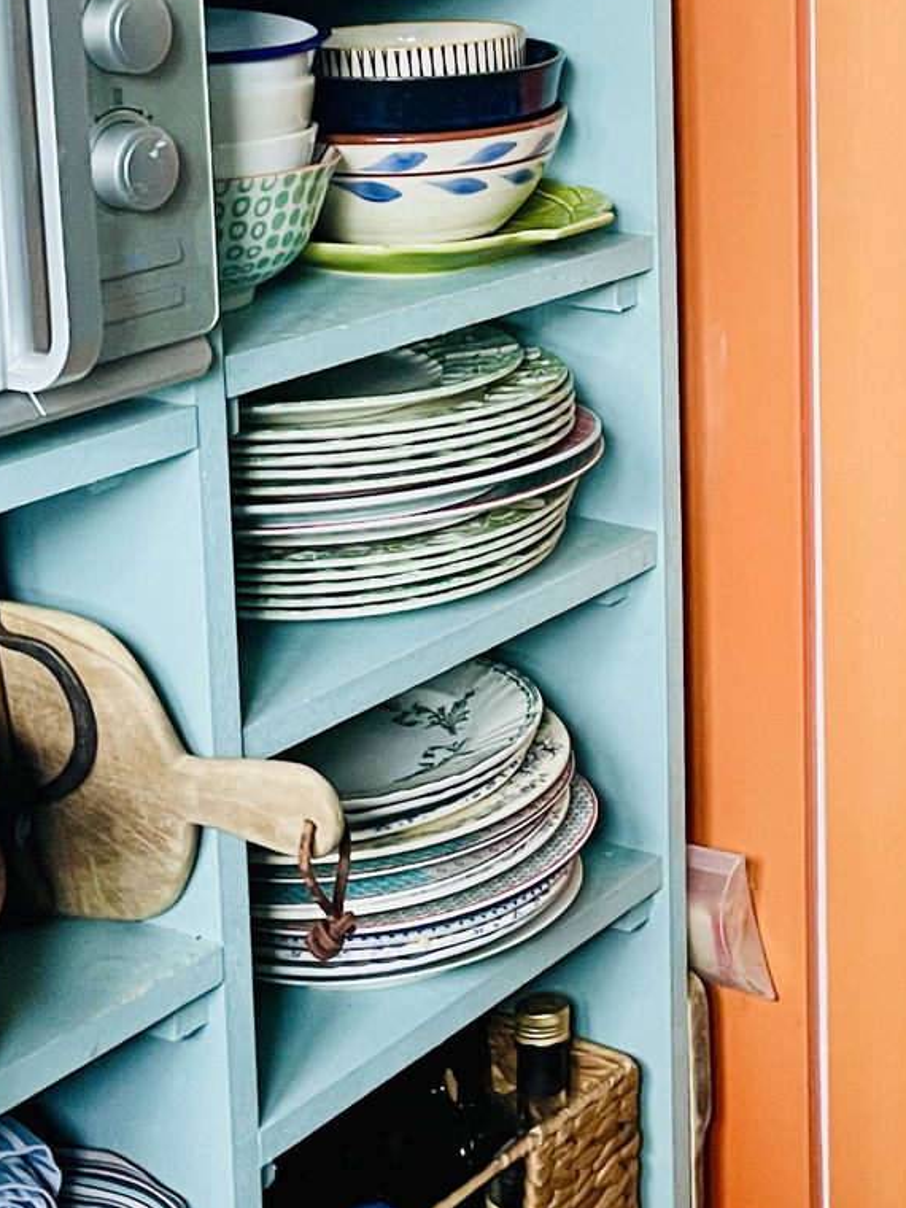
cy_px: 296
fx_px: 2547
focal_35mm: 73
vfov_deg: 26.3
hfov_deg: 19.7
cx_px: 873
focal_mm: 4.2
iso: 640
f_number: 1.6
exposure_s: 1/40
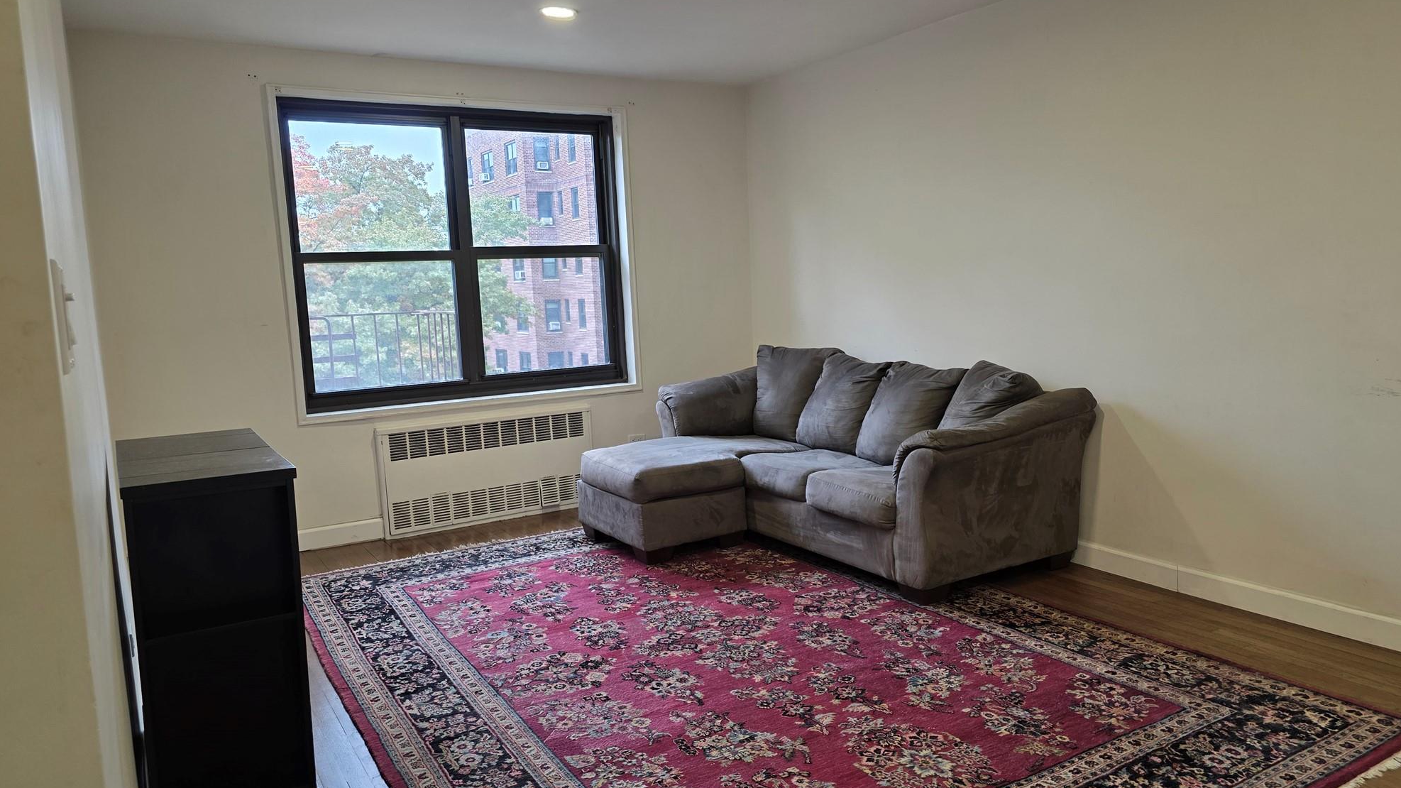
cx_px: 715
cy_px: 388
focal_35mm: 26
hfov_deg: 71.9
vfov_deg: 44.4
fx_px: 966
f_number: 1.7
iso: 160
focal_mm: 6.3
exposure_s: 1/120
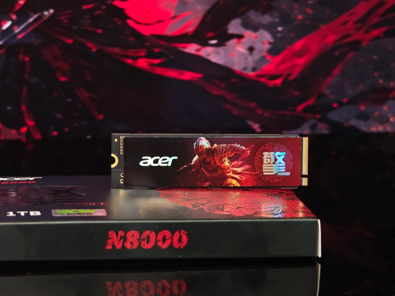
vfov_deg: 11.1
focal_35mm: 134
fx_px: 1529
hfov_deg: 14.7
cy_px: 137
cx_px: 183
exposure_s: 1/100
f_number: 2.5
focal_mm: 19.4
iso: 400
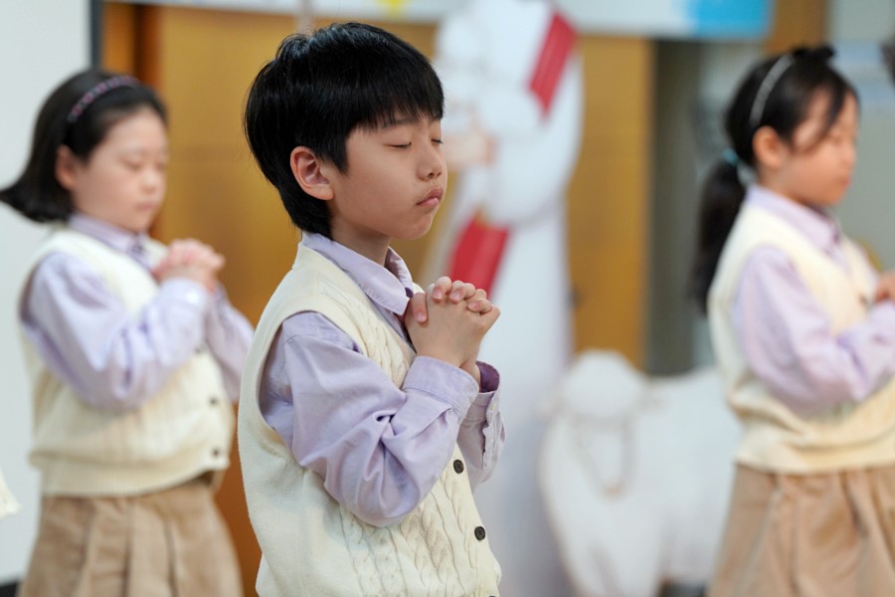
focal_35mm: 191
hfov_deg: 10.8
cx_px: 448
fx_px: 4748
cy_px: 298
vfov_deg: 7.2
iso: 1000
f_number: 4
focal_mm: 191
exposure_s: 1/200
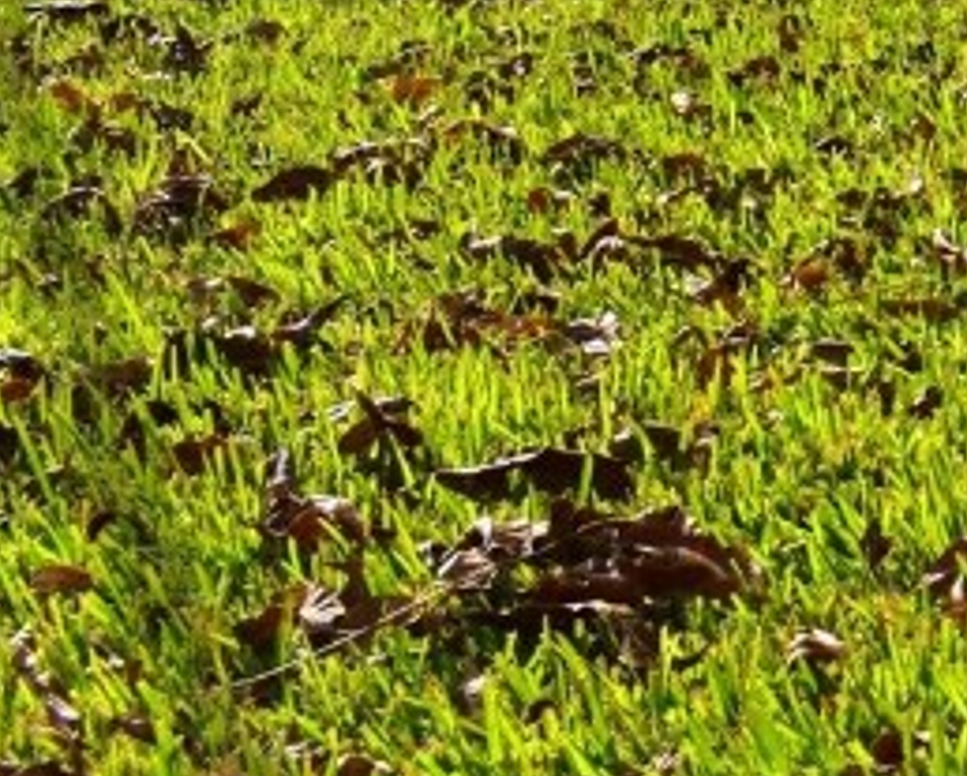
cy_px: -604
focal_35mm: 113
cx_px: 1645
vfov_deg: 12.5
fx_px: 3238
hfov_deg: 15.1
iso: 280
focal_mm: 18
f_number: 11
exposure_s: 1/500
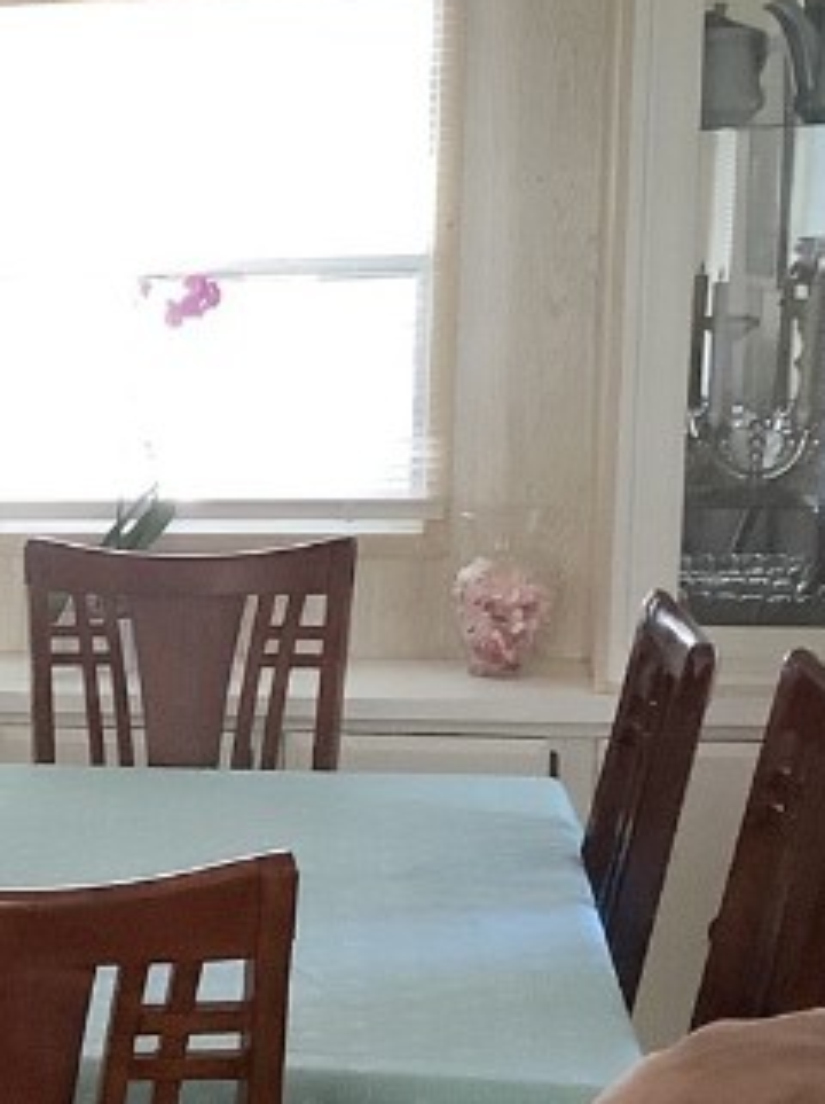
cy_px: 753
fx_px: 3152
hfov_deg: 13.6
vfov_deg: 19.8
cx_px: -578
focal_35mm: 99
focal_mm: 3.3
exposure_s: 1/60
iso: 250
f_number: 2.4
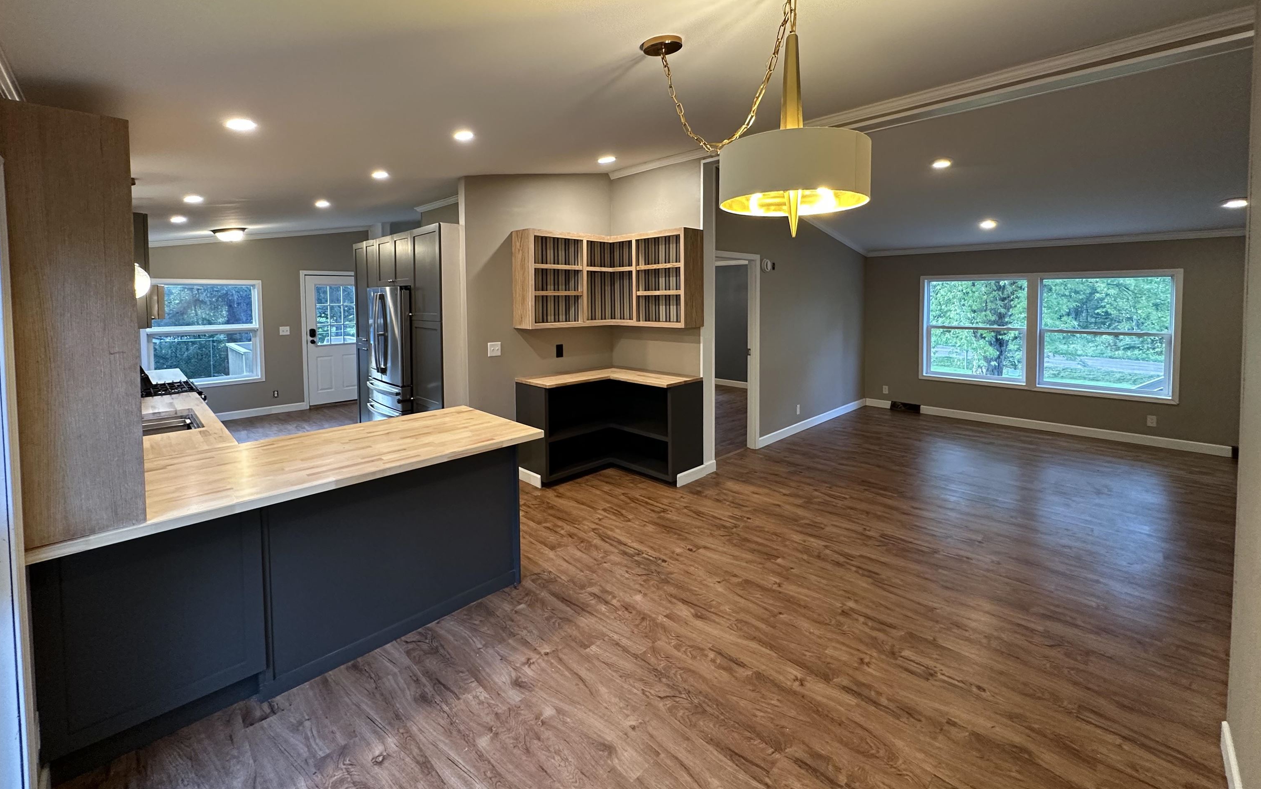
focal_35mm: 15
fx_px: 516
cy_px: 318
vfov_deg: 74.0
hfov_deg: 101.5
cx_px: 635
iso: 250
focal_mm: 2.22
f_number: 2.2
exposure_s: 1/60
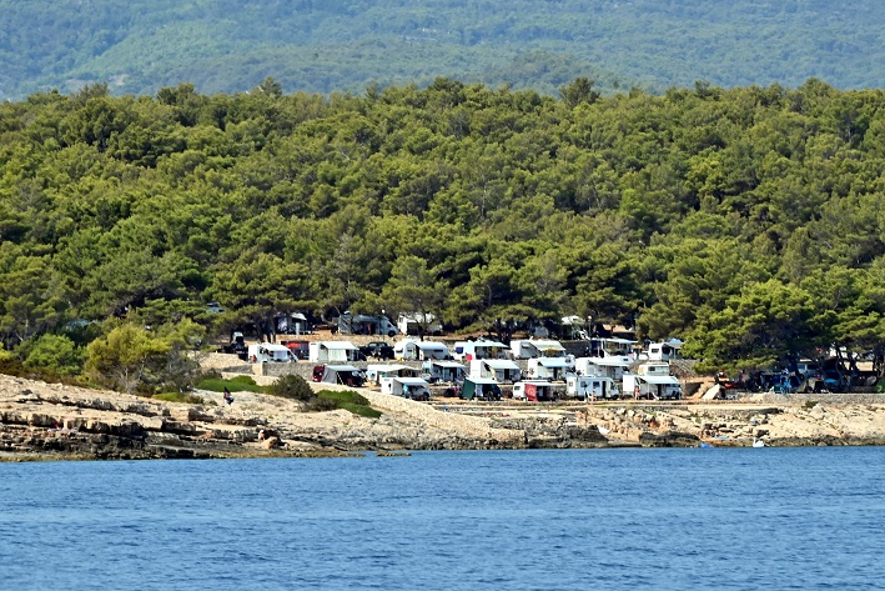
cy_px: 222
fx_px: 10400
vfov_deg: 3.3
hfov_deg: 4.9
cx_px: 501
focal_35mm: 423
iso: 450
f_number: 16
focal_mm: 300
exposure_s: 1/320
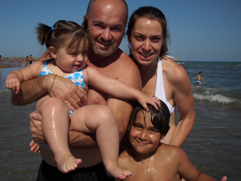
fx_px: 292
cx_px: 113
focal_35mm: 42
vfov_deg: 34.4
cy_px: 87
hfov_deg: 44.8
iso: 50
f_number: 5.6
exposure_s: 1/1353
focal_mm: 6.2
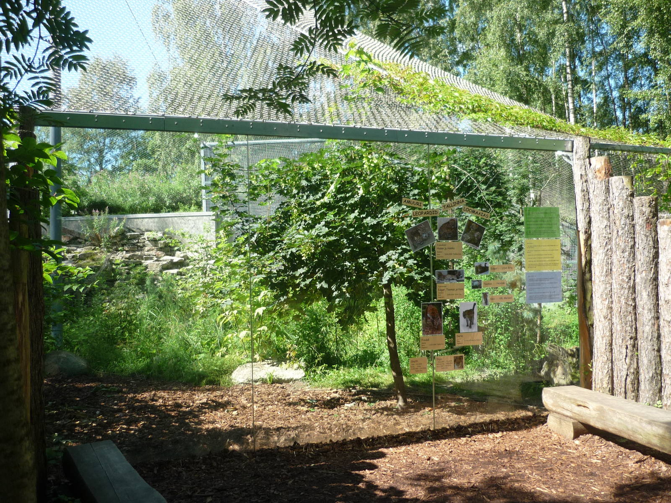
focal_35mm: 33
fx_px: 640
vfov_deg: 42.9
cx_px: 336
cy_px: 252
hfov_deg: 55.4
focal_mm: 5.5
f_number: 2.8
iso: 100
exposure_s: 1/320
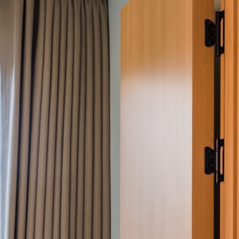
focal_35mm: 120
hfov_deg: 10.3
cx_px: 727
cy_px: 287
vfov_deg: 14.1
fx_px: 937
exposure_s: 1/10
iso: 50
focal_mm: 16
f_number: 9
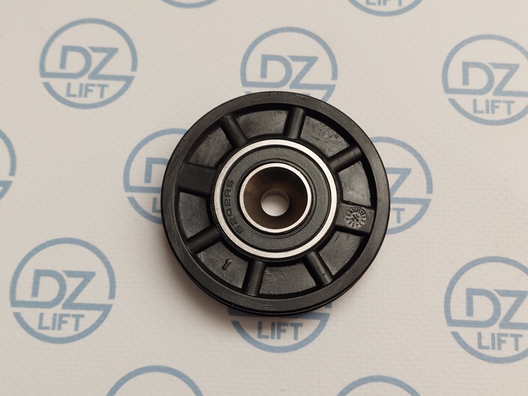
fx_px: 381
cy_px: 198
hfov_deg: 69.4
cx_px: 264
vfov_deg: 54.9
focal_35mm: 25
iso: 64
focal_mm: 5.23
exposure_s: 1/100
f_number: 1.8
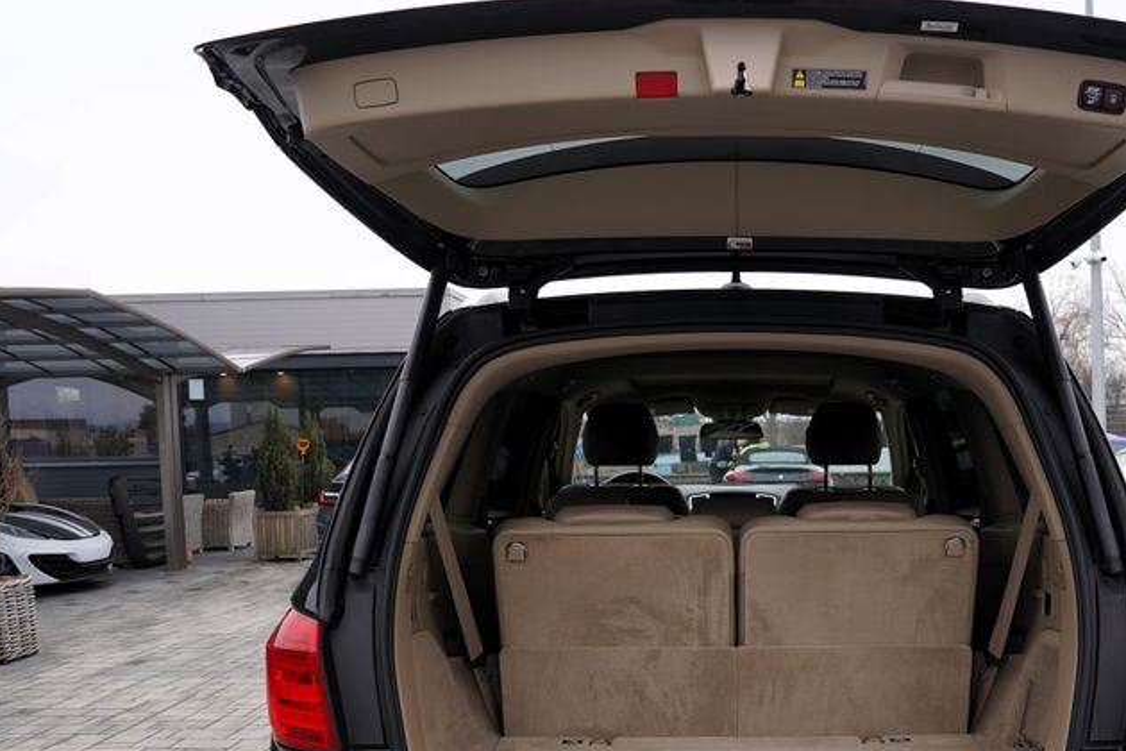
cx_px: 756
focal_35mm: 39
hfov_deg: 48.7
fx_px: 1220
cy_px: 594
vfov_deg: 33.3
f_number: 5.6
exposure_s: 1/125
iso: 100
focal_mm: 24
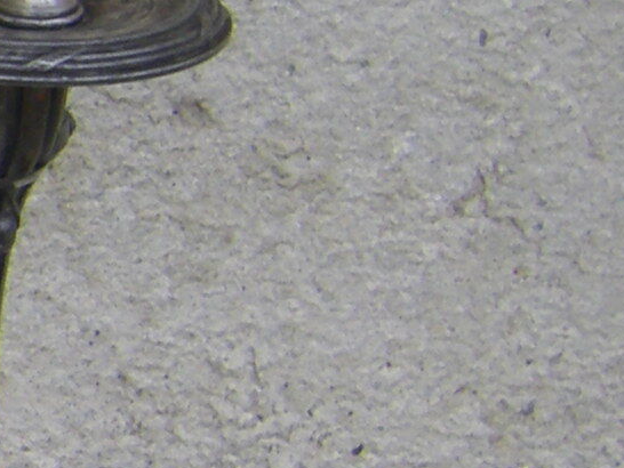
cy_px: 155
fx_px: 4094
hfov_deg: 8.1
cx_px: -833
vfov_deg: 6.5
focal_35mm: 227
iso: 64
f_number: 3.5
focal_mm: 6.3
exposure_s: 1/200
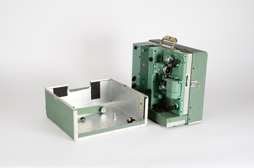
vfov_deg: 25.6
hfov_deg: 37.9
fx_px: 370
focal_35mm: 52
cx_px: 127
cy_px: 84
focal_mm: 35
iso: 100
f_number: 11
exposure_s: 1/100
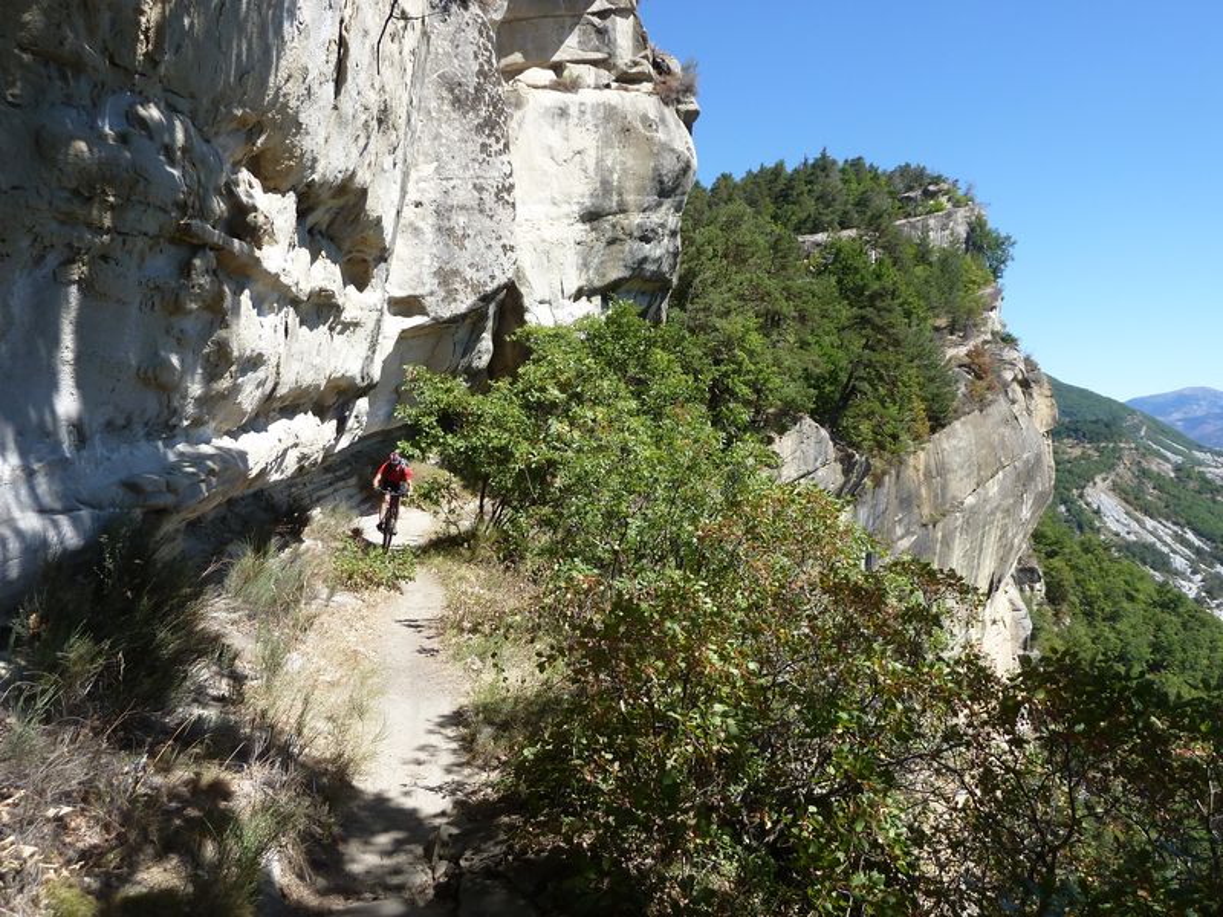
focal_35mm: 25
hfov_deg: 69.4
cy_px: 458
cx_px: 612
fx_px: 883
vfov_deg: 54.9
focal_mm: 4.1
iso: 80
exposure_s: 1/400
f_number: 4
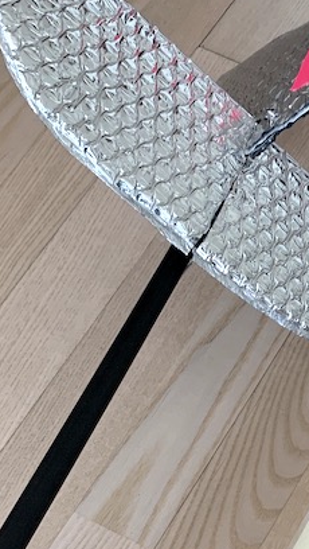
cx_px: 364
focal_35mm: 74
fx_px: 1076
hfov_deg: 15.8
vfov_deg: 27.2
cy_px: 532
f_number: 1.8
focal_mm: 4.25
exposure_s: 1/63
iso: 100
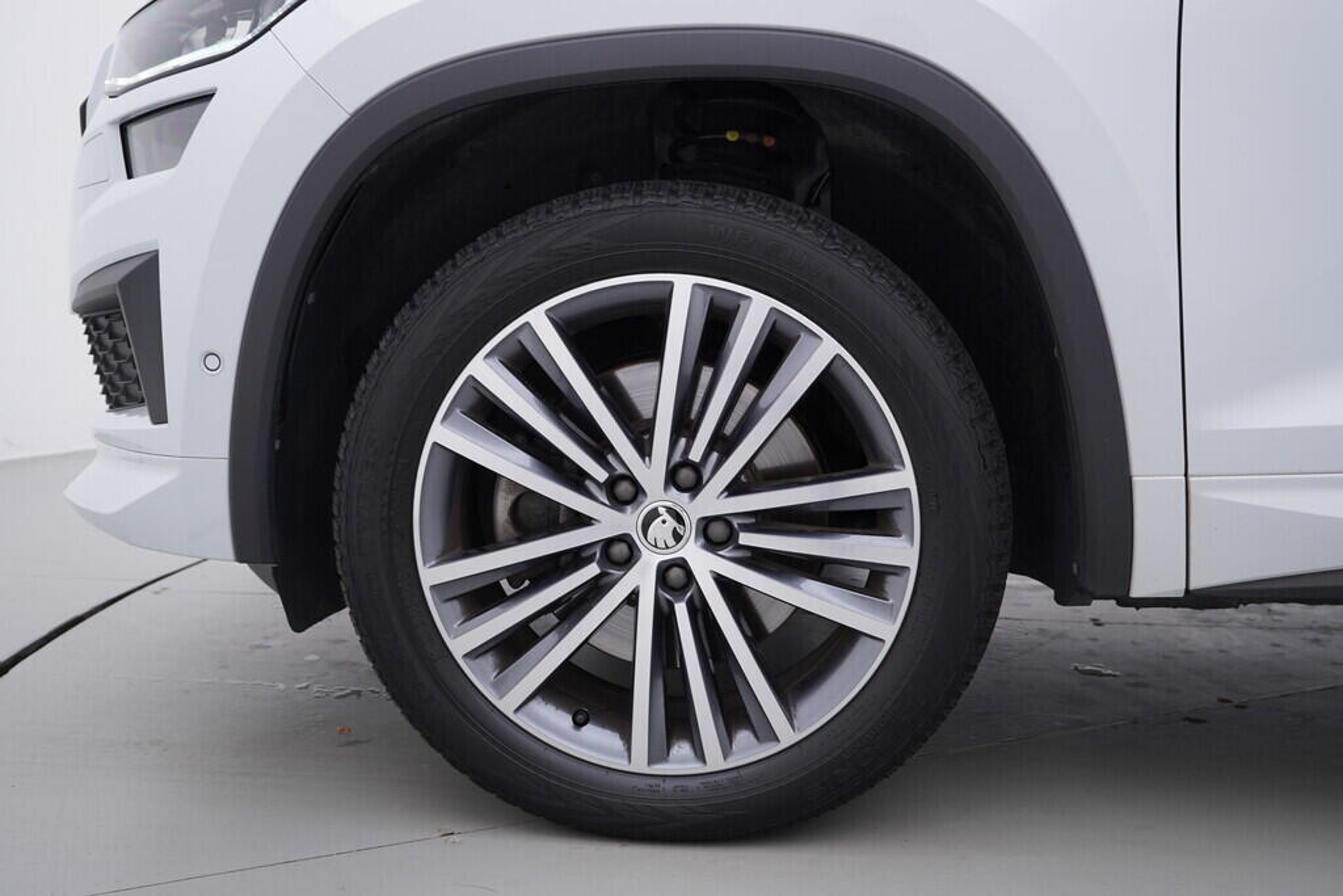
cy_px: 448
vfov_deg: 36.9
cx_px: 672
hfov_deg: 53.1
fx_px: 1343
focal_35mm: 36
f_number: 4
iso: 125
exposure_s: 1/80
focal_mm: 24
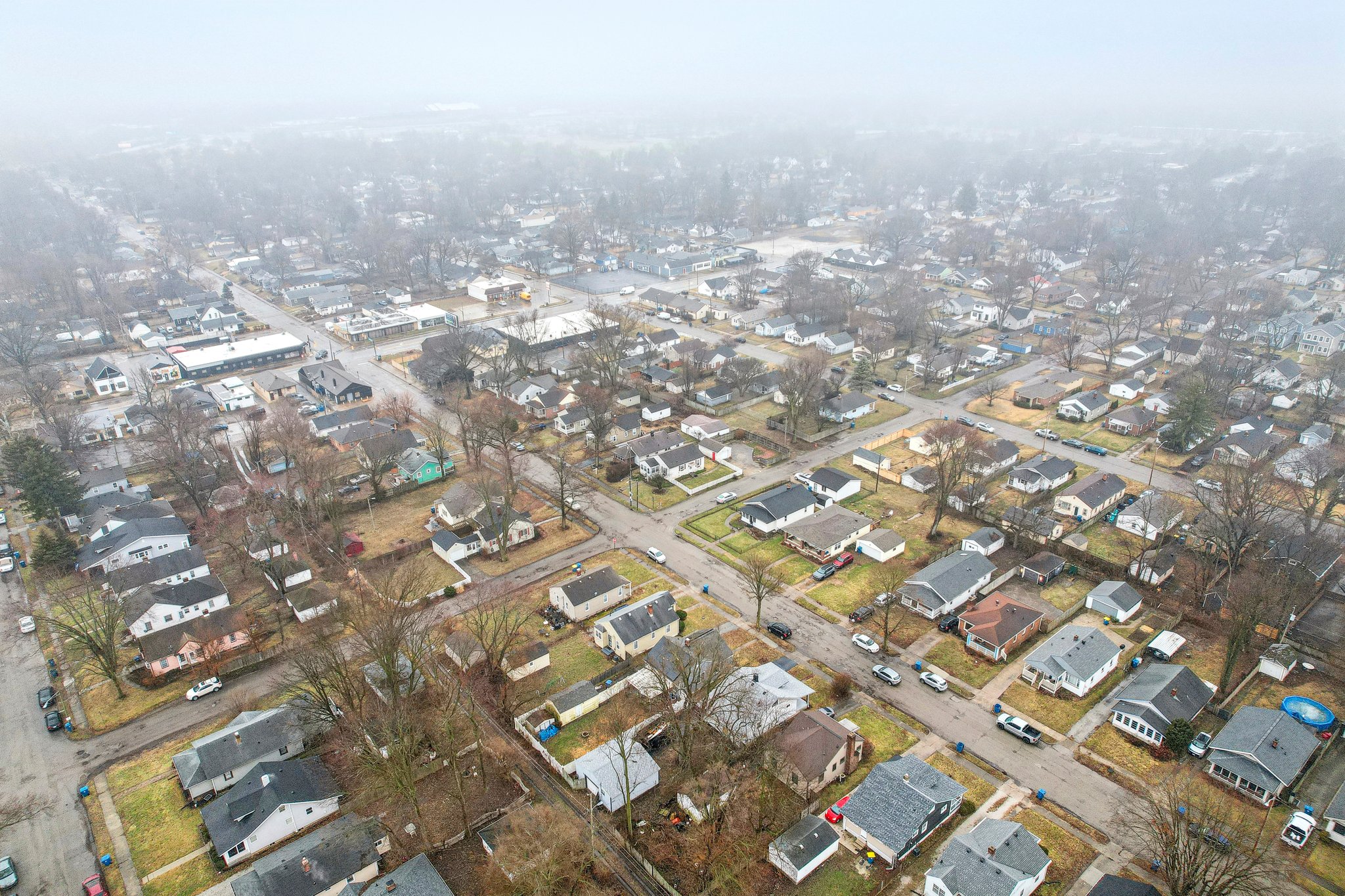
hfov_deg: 78.6
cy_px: 448
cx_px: 672
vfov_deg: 57.2
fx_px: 822
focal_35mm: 22
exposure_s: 1/500
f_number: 2.8
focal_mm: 8.4
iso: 150
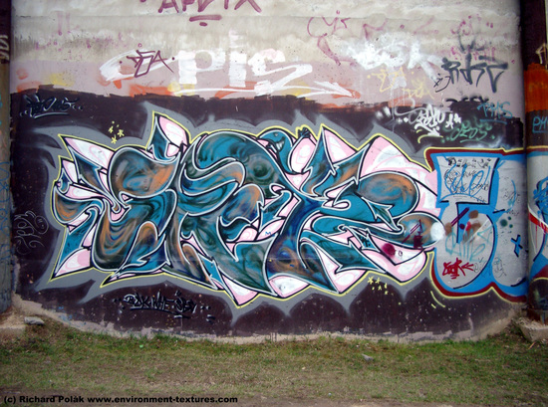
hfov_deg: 50.3
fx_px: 584
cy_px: 204
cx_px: 274
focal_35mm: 37
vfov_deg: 38.5
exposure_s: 1/1000
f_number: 2.6
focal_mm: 7.6
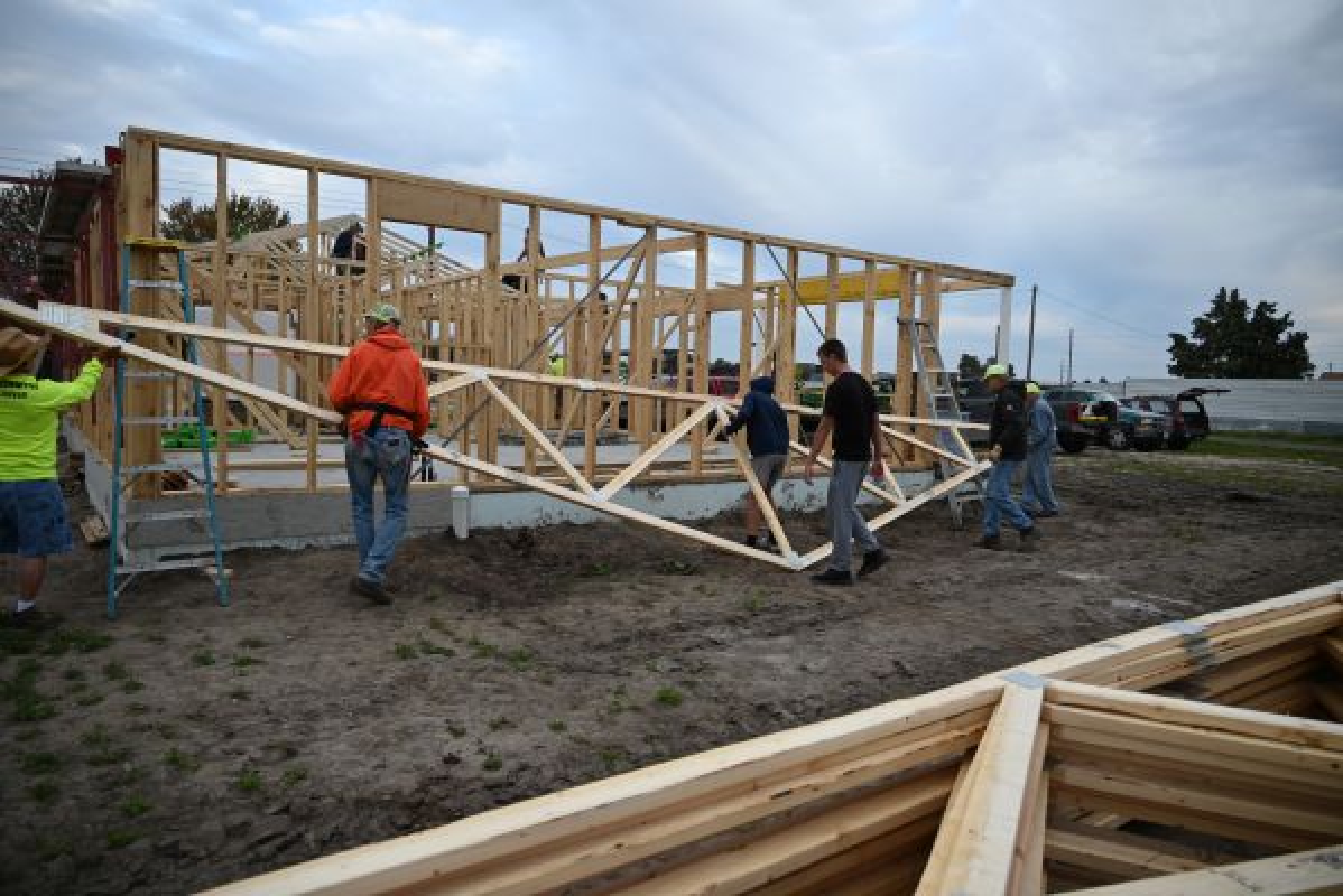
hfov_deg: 73.7
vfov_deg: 53.2
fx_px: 896
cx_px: 672
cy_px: 448
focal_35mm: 24
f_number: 4
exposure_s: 1/250
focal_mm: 24
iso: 280
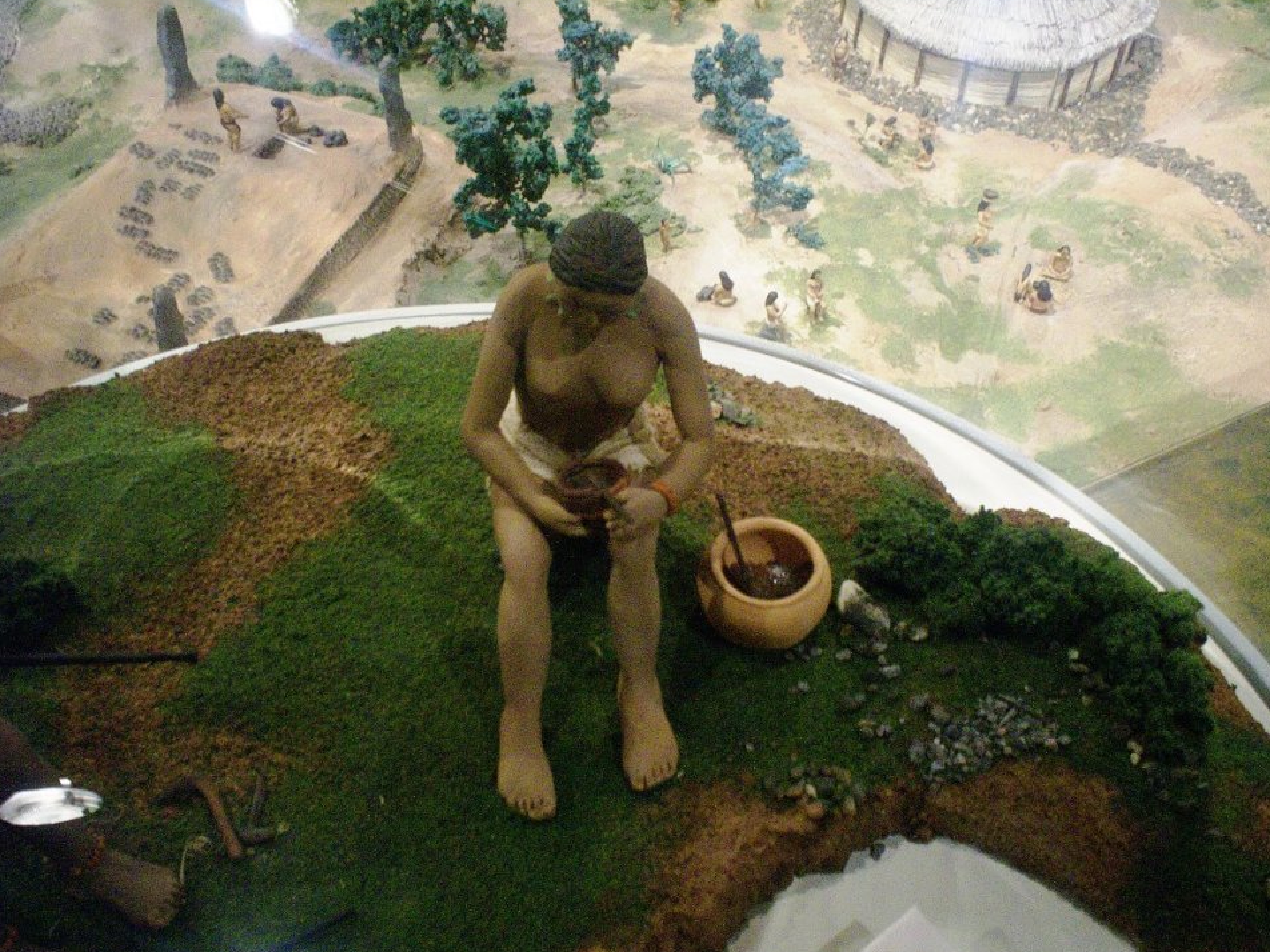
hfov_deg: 50.1
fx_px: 1357
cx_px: 629
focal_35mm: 37
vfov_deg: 38.7
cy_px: 475
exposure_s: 1/5.66
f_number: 4.5
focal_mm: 6
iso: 200
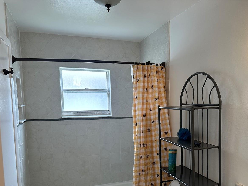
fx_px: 236
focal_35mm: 33
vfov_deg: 42.2
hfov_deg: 54.5
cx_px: 160
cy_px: 127
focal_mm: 6.86
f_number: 1.78
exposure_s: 1/135
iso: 100
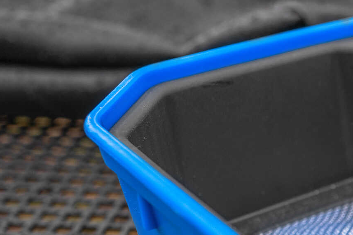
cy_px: 277
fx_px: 823
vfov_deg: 15.7
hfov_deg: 21.6
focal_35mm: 84
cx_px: 475
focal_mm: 24
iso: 320
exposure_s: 1/200
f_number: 5
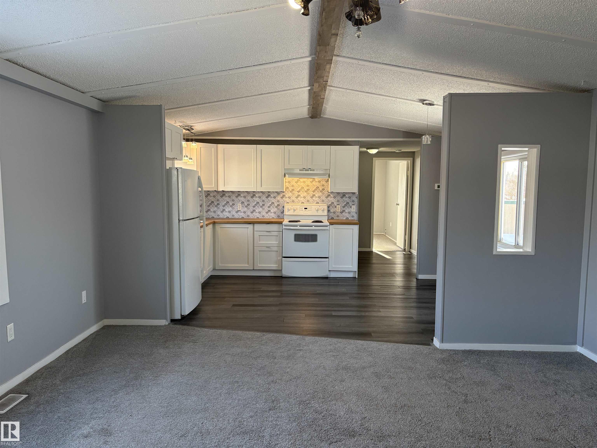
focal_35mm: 26
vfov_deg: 53.1
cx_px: 298
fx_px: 448
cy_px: 224
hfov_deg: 67.3
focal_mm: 5.96
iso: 125
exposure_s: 1/201
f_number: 1.6
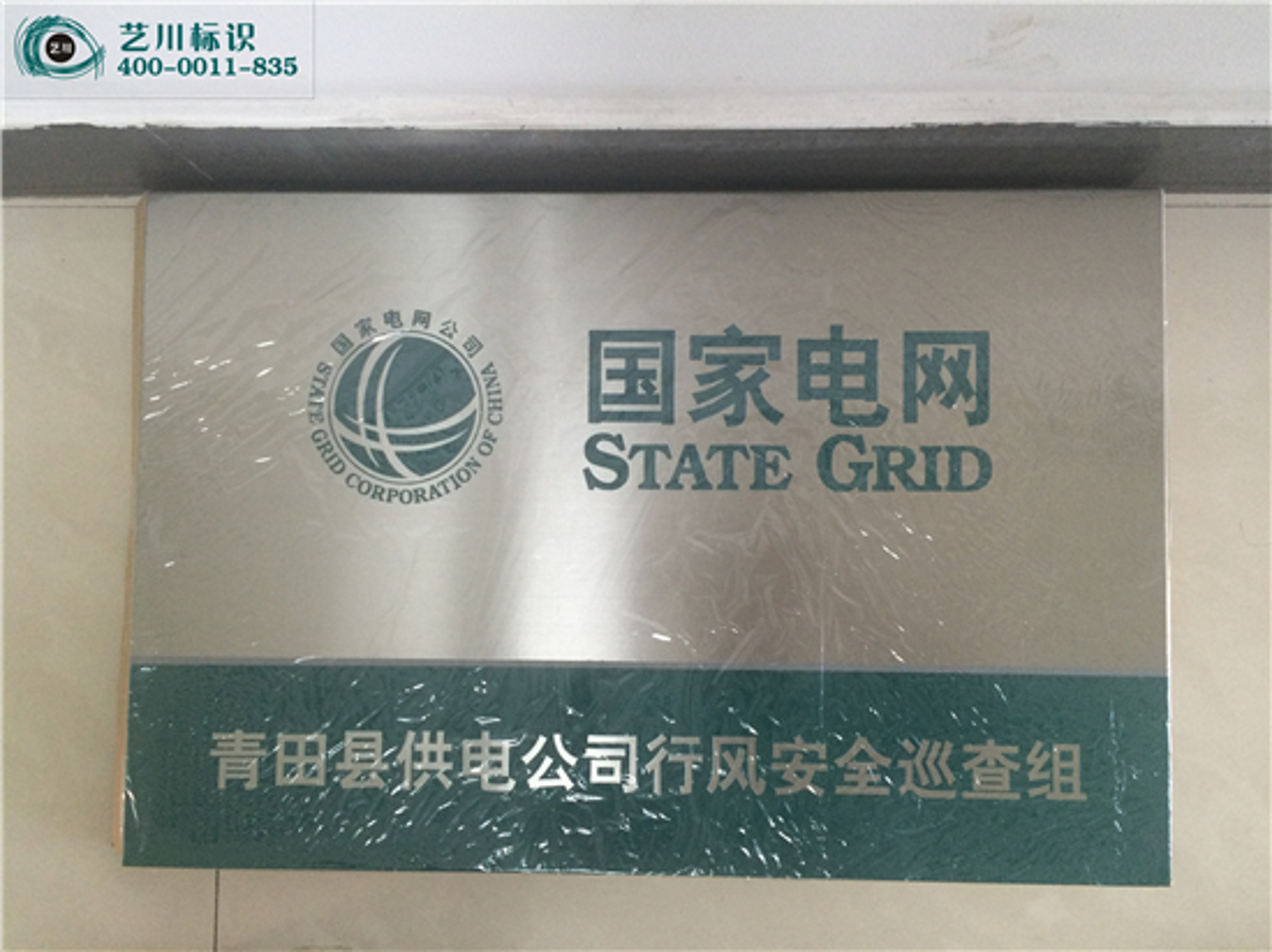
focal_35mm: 29
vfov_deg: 48.2
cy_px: 476
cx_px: 636
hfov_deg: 61.7
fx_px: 1065
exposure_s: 1/33
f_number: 2.2
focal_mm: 4.15
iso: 200
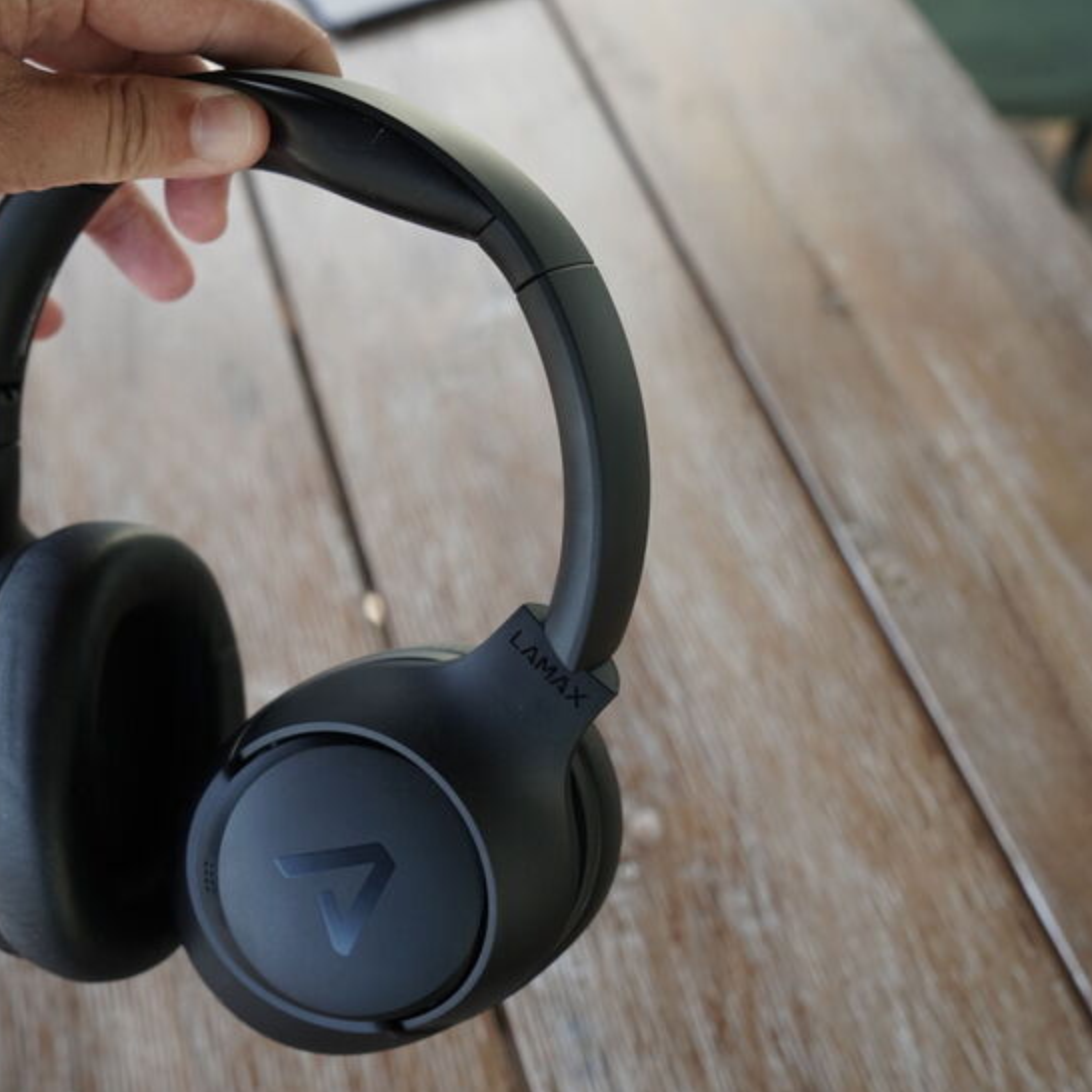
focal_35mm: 49
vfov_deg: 34.7
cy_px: 550
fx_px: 1749
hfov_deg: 34.2
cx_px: 326
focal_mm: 38
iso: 320
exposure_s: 1/160
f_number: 5.6
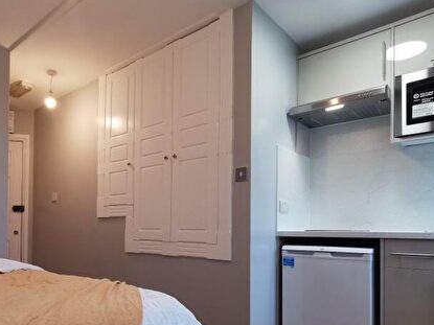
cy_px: 223
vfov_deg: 50.2
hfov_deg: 64.3
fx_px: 338
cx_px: 160
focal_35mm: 27
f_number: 2.2
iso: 200
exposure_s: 1/50
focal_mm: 2.35
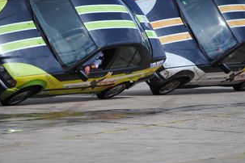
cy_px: 61
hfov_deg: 5.2
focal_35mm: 396
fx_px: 2695
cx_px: 122
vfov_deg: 3.5
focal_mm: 160
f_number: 5.3
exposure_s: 1/1250
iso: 100
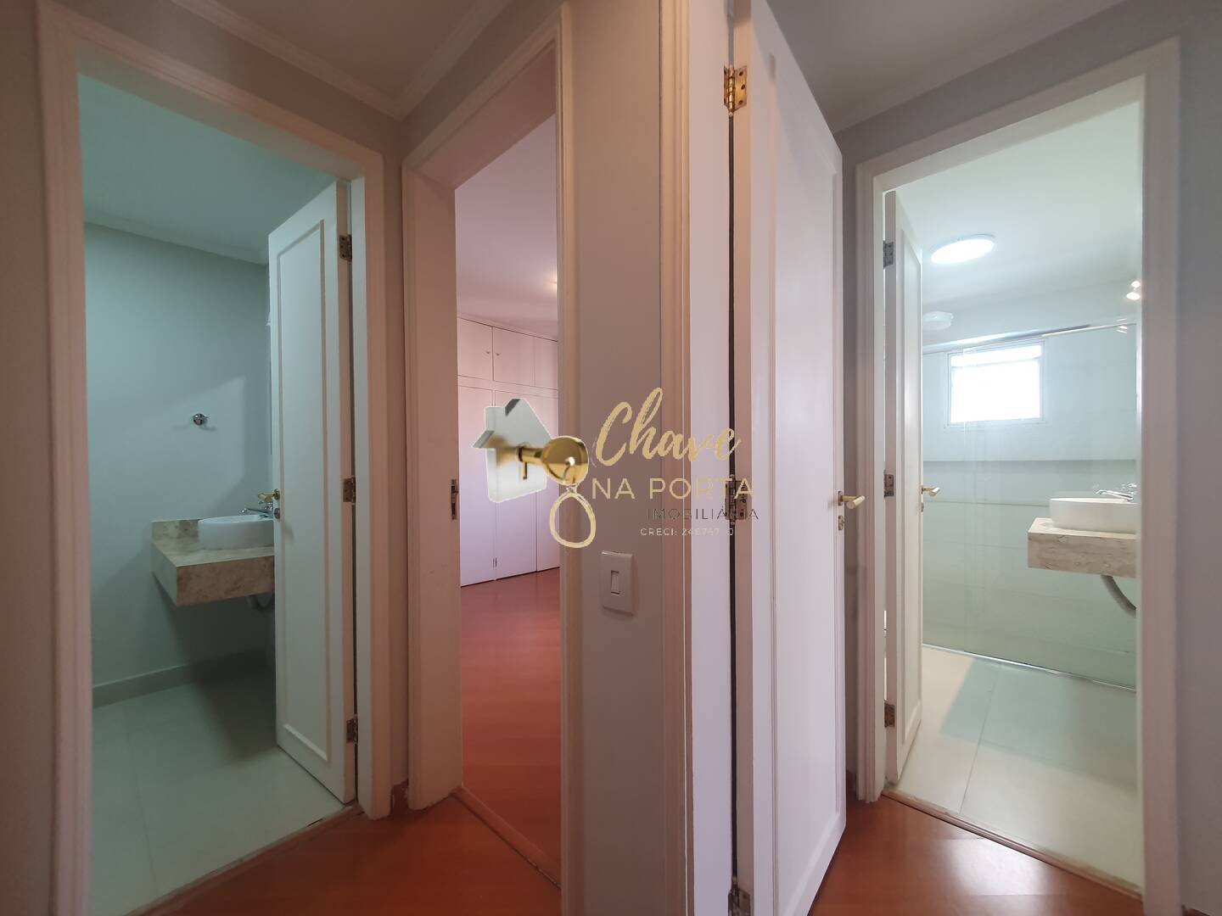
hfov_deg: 106.2
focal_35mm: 13
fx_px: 459
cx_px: 611
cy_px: 458
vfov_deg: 89.9
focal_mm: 1.8
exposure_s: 1/60
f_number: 2.2
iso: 160
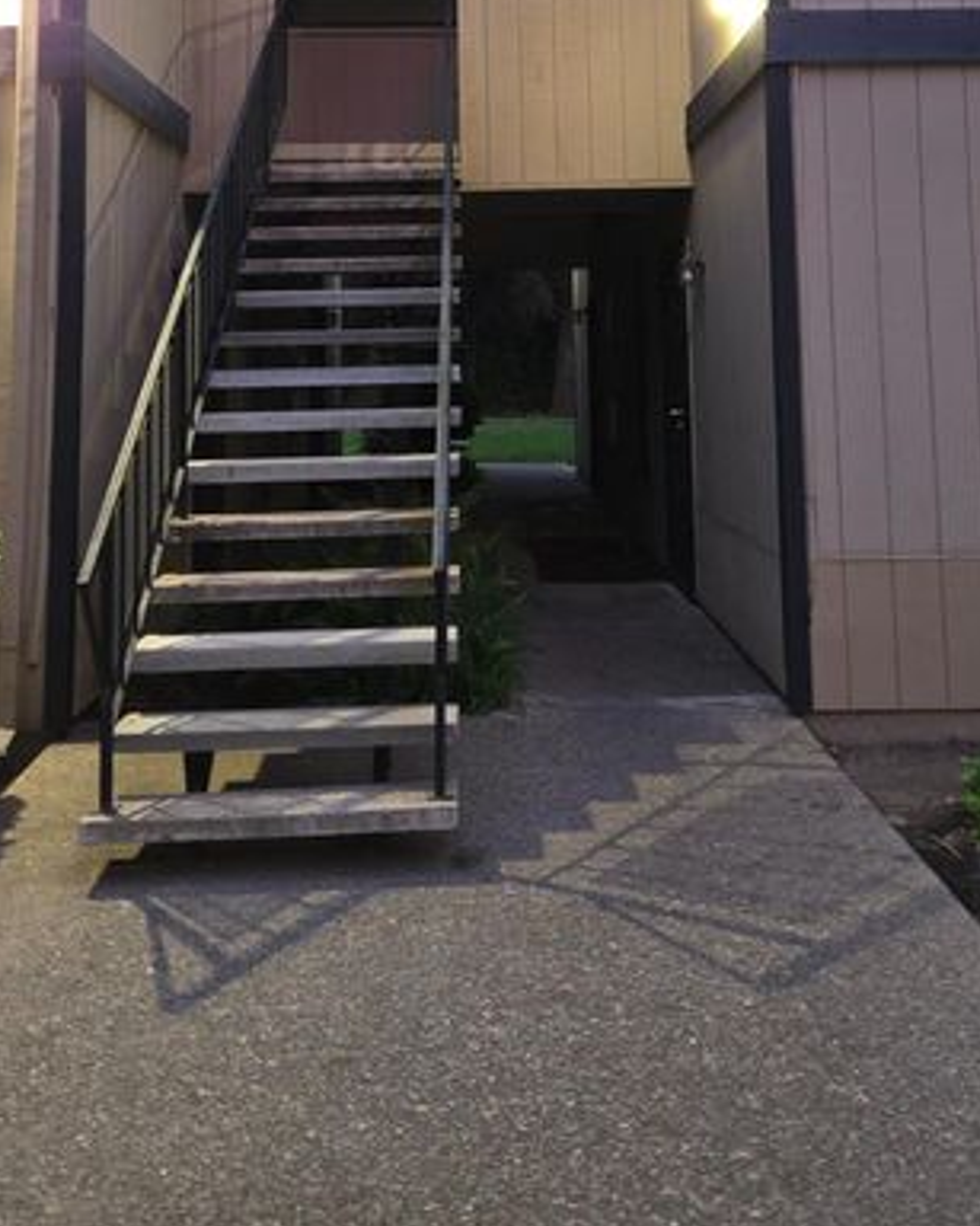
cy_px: 222
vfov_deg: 44.3
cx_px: 482
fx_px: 1415
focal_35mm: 39
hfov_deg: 38.2
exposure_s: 1/12
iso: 125
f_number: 1.8
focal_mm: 5.4
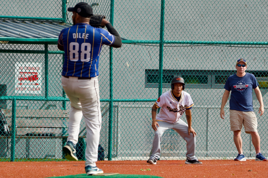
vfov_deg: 4.9
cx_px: 134
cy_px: 89
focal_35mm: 279
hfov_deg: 7.4
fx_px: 2076
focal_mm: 186
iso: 500
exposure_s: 1/1600
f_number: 6.3
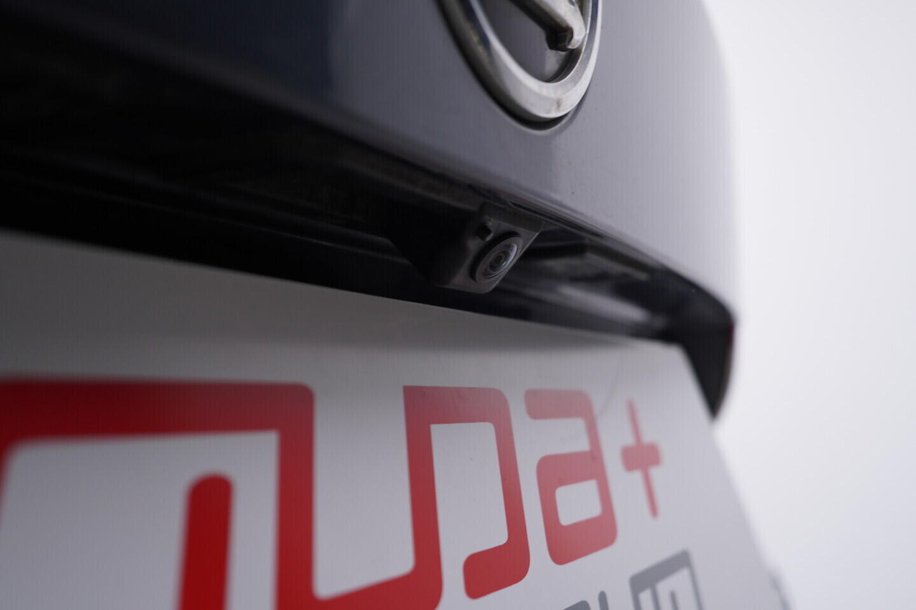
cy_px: 305
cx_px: 458
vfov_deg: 36.9
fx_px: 916
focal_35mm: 36
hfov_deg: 53.1
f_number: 3.5
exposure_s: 1/60
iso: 125
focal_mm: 24
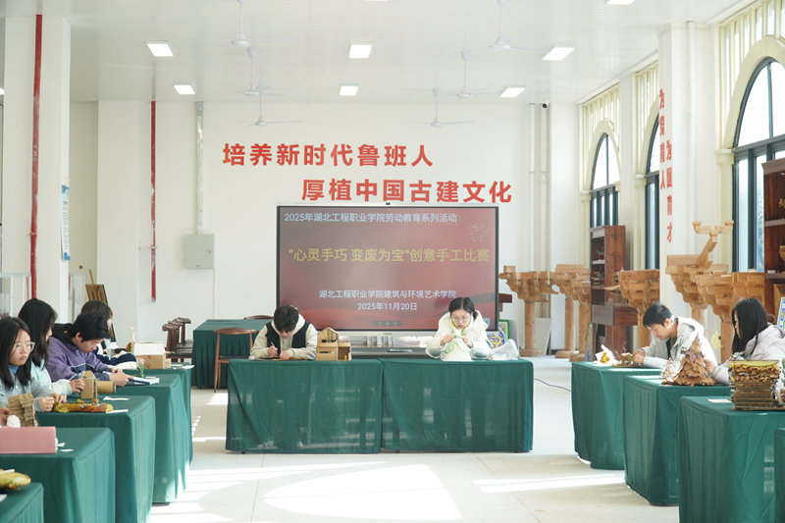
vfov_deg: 20.6
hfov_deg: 30.5
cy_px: 262
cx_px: 392
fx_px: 1439
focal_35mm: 66
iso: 500
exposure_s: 1/100
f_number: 4.5
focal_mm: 44
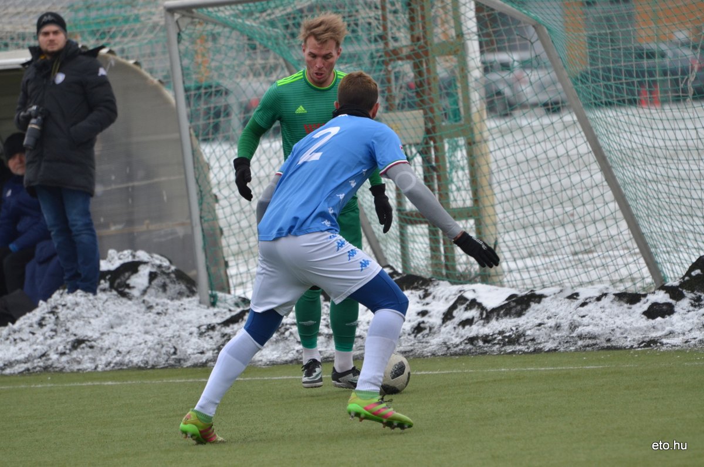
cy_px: 234
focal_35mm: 375
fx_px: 7319
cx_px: 352
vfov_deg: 3.7
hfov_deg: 5.5
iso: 500
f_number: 5.6
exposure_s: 1/1250
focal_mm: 250
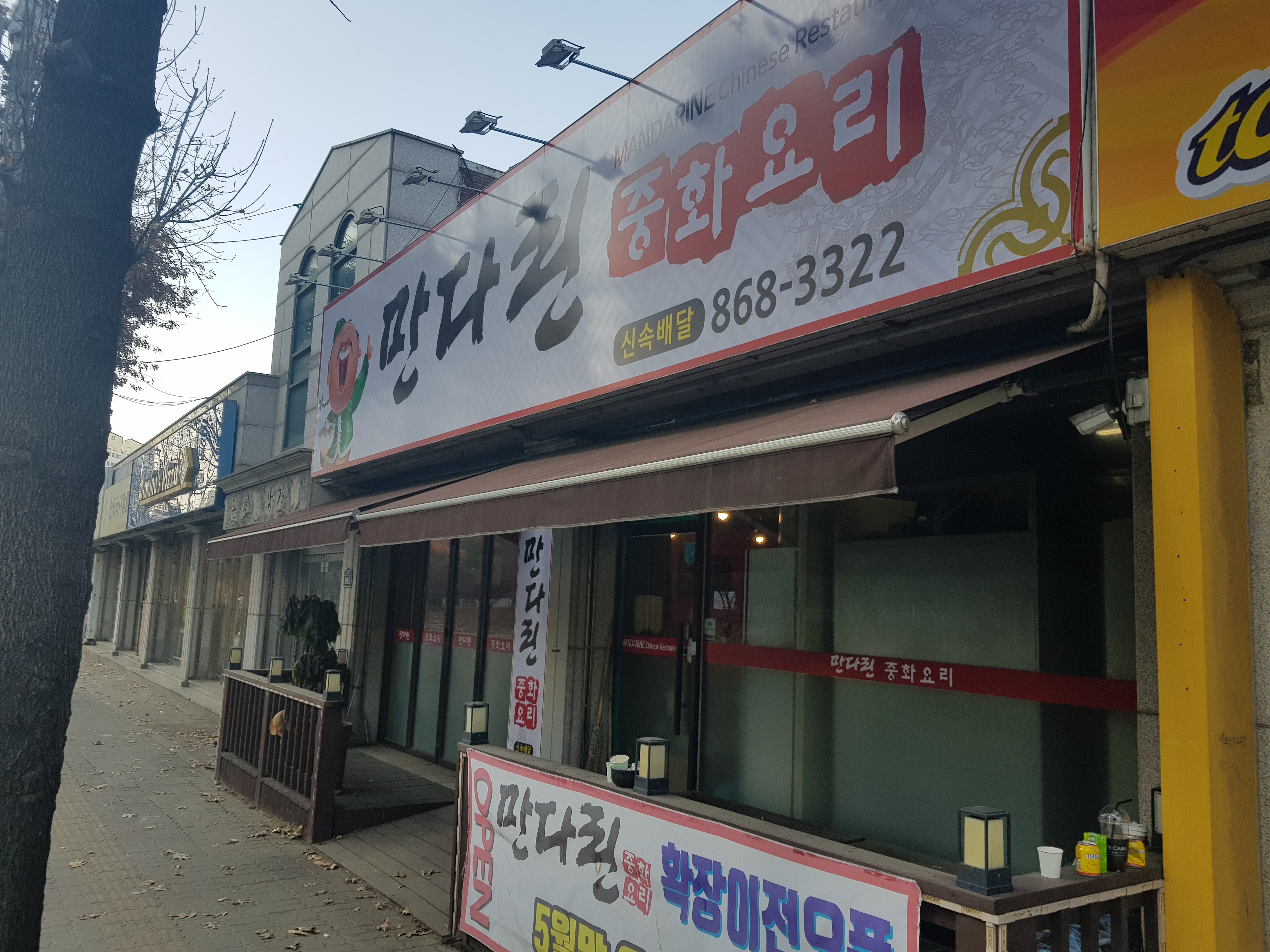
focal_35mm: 26
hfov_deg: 67.3
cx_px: 635
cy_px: 476
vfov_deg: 53.1
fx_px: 954
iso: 40
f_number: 1.7
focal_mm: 4.3
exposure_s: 1/782
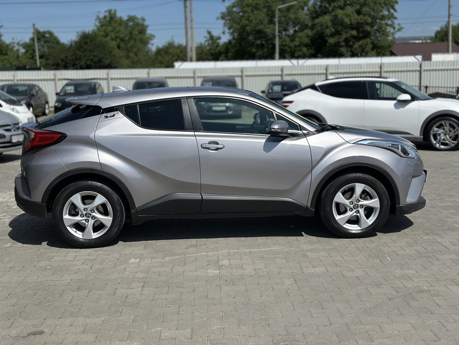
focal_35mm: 48
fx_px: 636
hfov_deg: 39.7
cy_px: 172
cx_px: 230
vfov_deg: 30.3
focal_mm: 6.86
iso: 100
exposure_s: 1/12048
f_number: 1.78
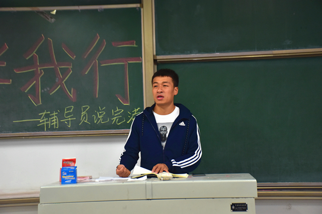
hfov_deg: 27.0
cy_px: 107
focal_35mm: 75
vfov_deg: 18.2
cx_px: 161
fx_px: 670
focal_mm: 50
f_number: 4.8
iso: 640
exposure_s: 1/40
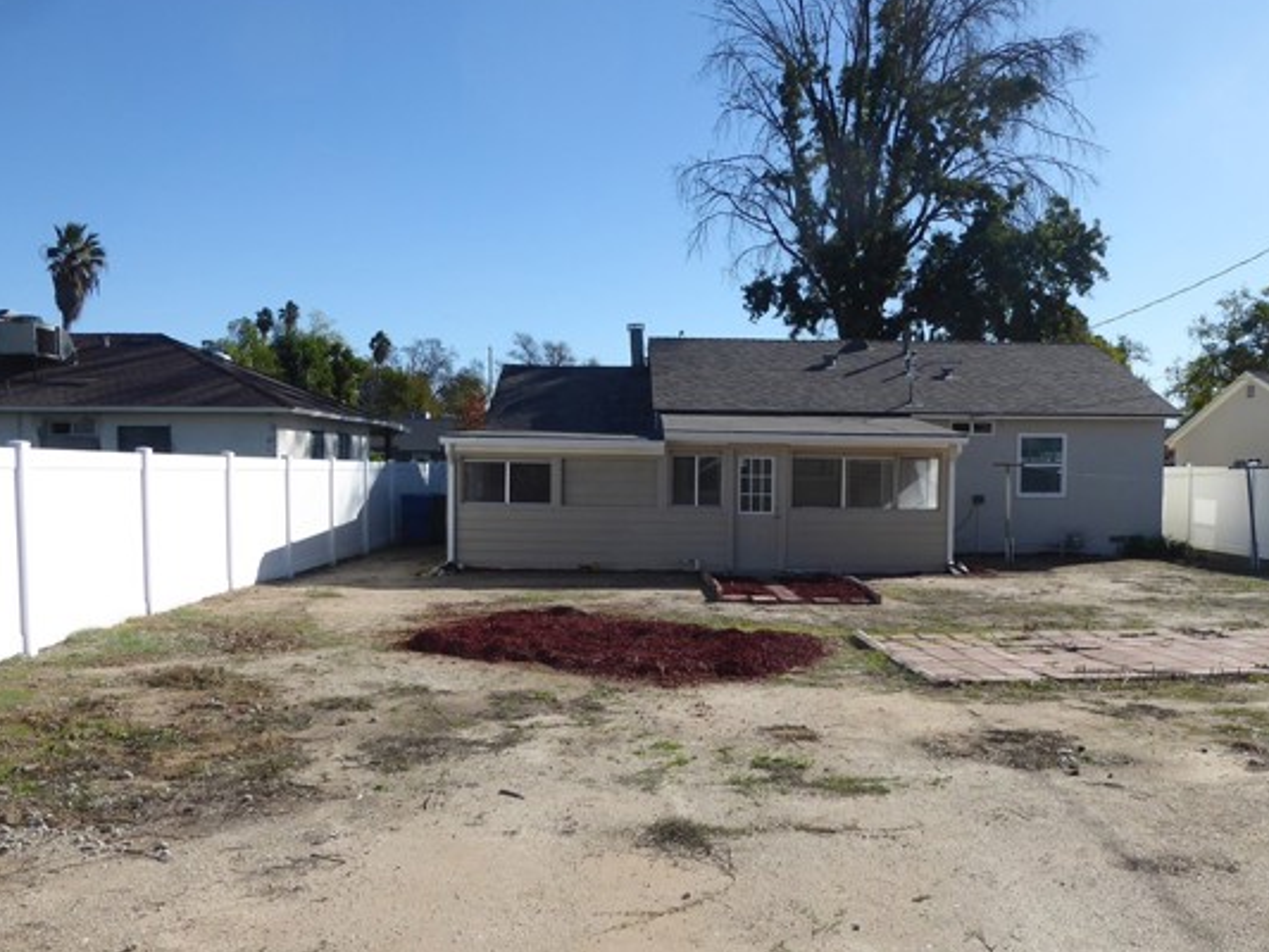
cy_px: 538
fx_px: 1100
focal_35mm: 30
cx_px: 676
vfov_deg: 46.7
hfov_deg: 59.9
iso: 80
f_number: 3.3
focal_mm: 4.3
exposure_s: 1/1000
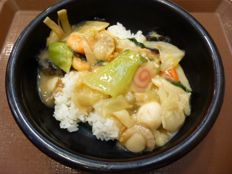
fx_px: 168
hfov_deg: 69.4
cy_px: 87
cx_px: 116
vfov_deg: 54.9
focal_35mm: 25
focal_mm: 4.5
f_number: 3.1
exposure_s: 1/40
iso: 400
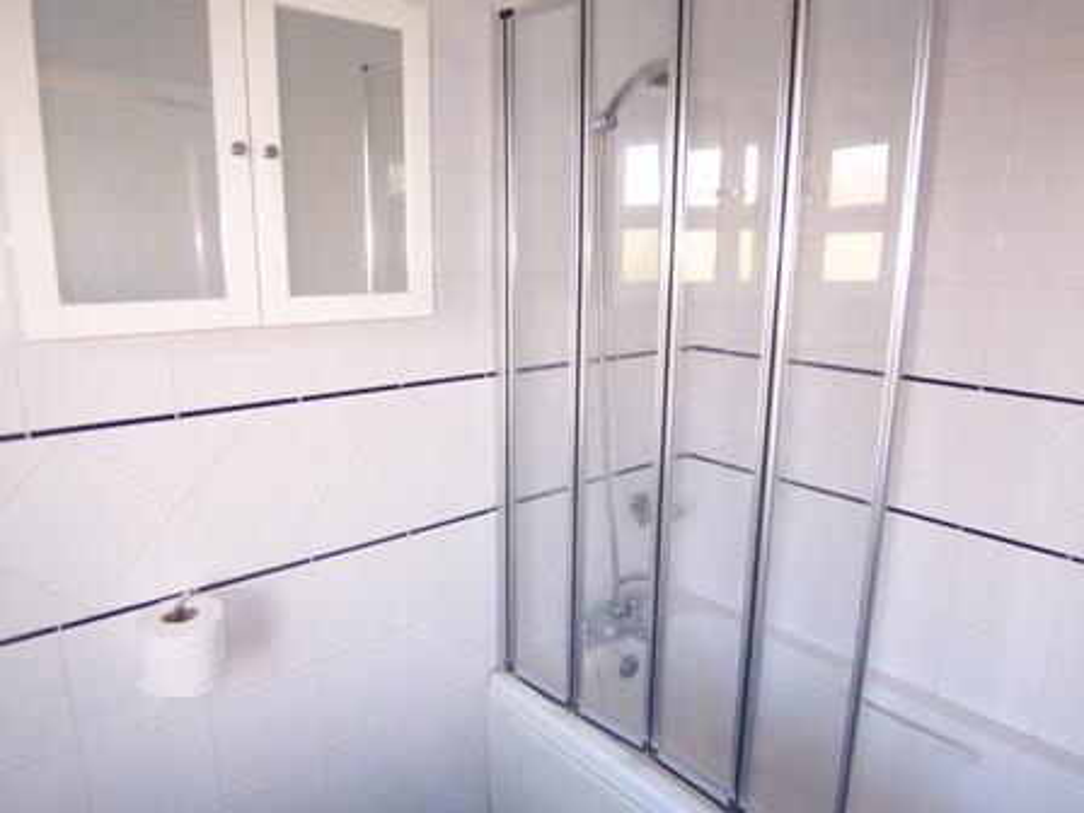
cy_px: 406
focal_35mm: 23
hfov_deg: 73.9
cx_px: 542
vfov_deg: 58.9
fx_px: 720
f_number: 2.8
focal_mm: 3.8
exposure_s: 1/30
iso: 200
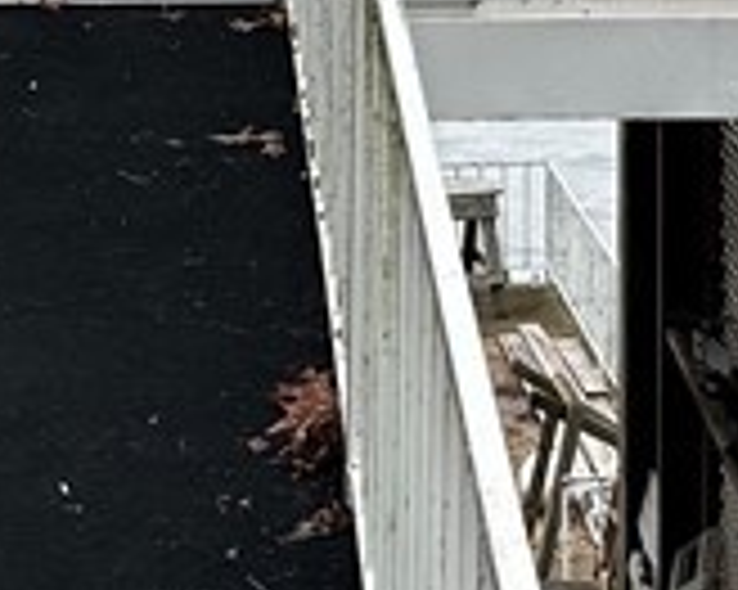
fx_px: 3187
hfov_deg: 13.2
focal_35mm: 146
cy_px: -315
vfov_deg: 10.2
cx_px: 508
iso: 80
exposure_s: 1/785
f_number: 1.78
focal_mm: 6.86
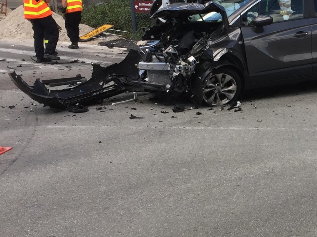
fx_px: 687
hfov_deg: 24.8
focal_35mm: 75
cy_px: 111
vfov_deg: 19.6
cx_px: 318
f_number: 2.2
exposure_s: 1/760
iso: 32
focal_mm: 4.15
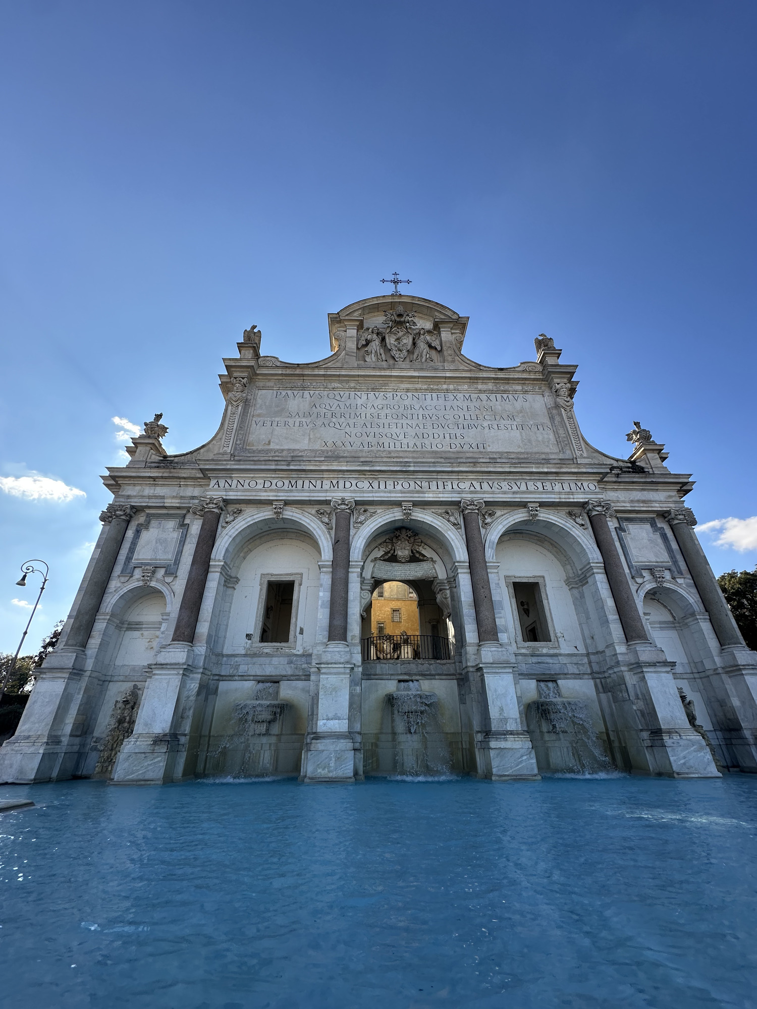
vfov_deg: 102.1
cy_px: 504
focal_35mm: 14
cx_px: 378
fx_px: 408
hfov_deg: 85.7
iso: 40
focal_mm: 2.22
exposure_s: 1/895
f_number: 2.2
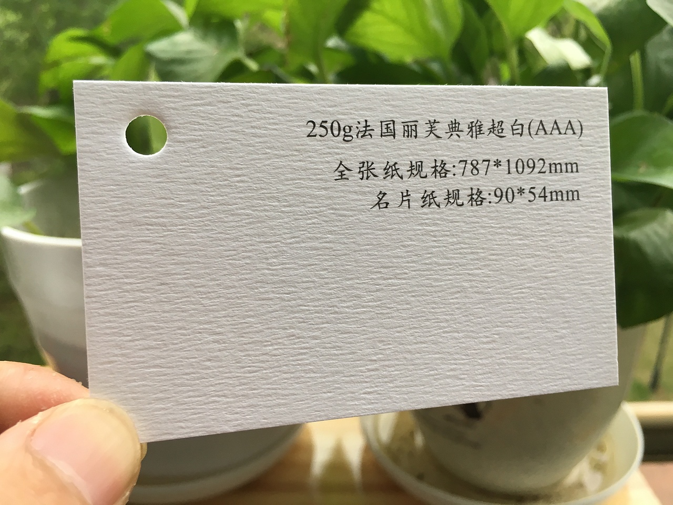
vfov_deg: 48.2
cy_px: 252
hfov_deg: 61.7
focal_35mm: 29
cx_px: 336
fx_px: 564
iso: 32
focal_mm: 4.15
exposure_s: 1/33
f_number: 2.2
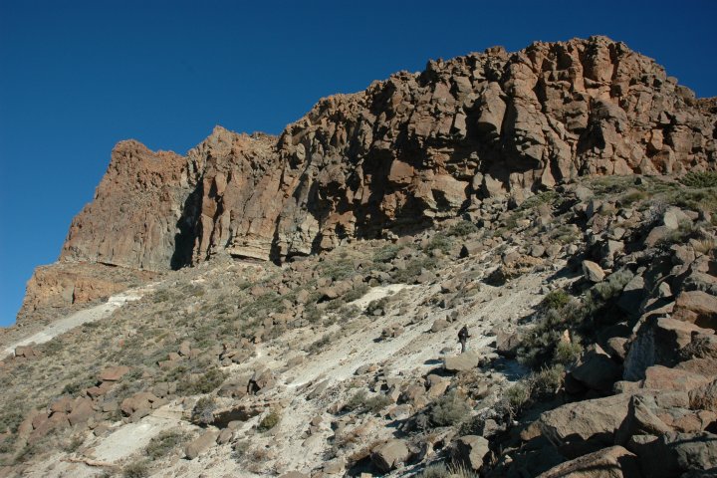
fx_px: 538
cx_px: 358
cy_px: 239
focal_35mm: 27
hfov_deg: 67.4
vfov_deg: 47.9
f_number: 10
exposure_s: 1/400
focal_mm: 18
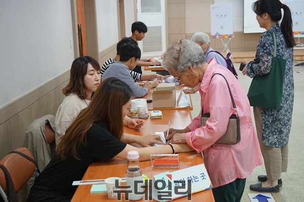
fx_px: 418
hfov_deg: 40.0
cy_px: 101
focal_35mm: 50
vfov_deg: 27.2
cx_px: 152
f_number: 5
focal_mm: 33
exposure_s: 1/160
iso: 2500
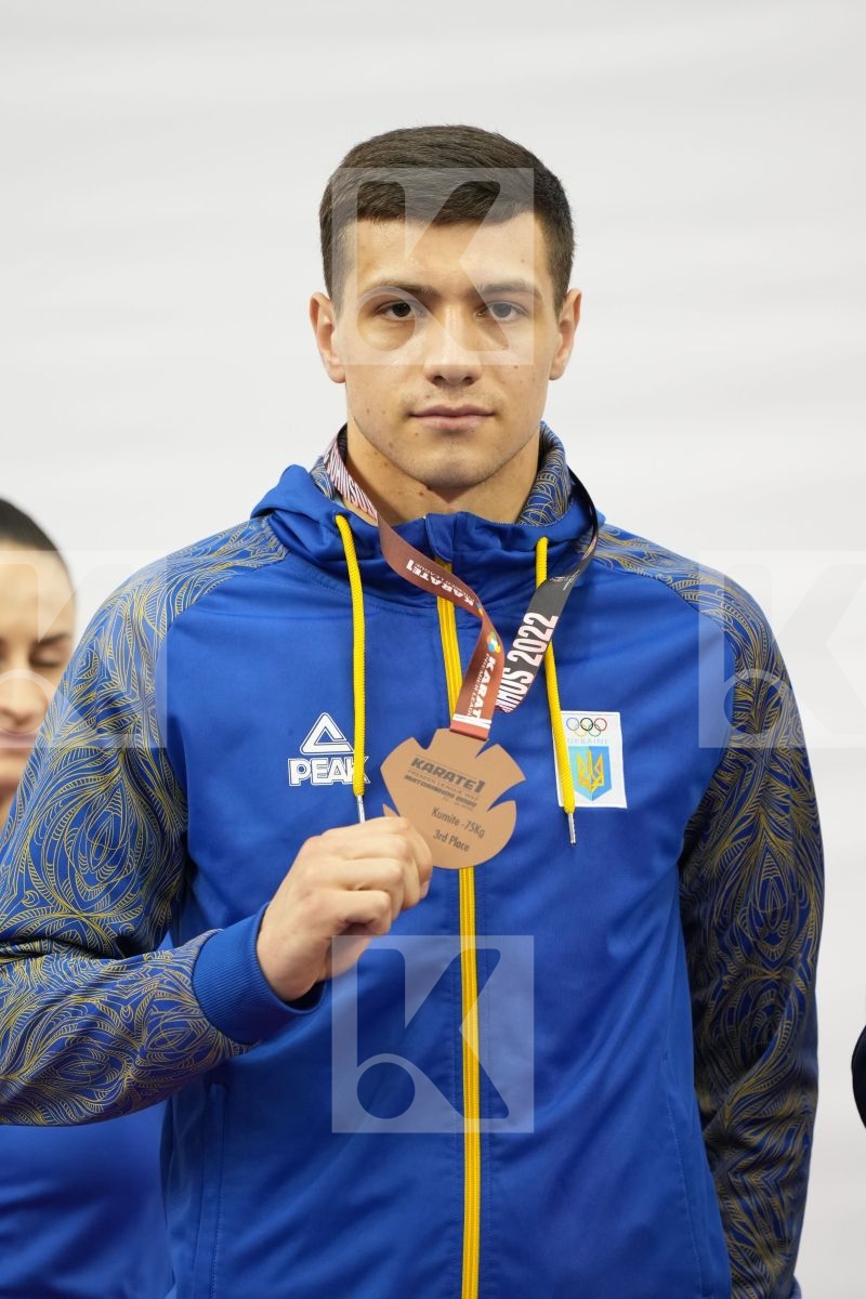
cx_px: 433
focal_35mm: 282
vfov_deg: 7.3
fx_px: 10175
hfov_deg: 4.9
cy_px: 650
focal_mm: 188
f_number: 2.8
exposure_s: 1/250
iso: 1250
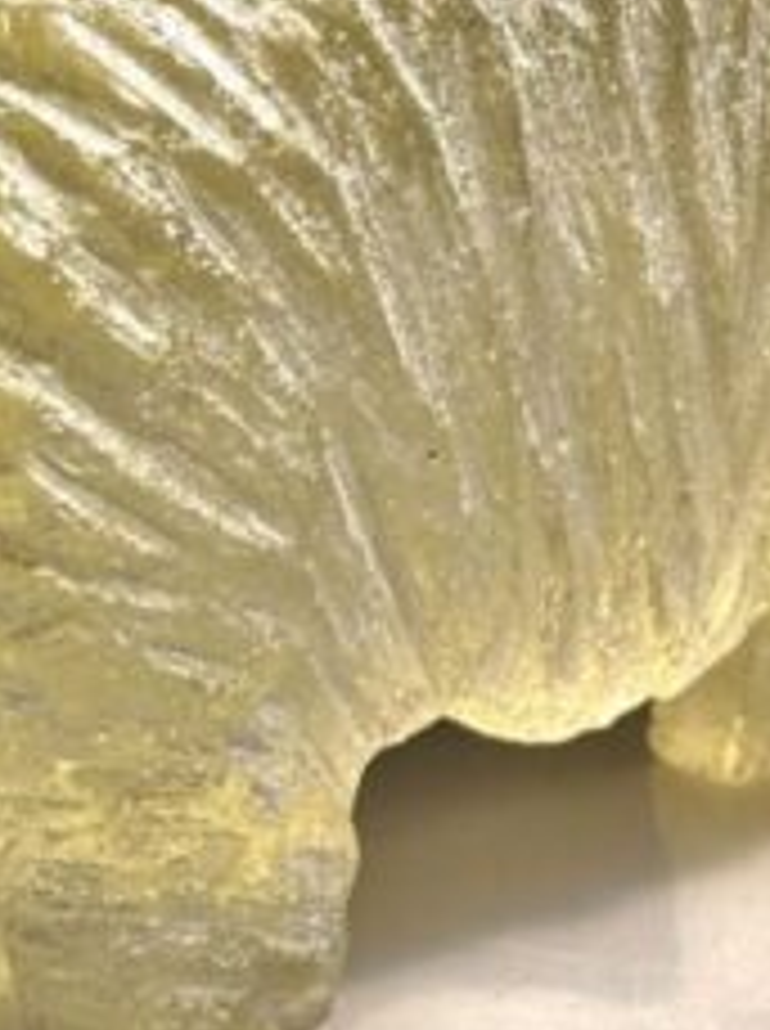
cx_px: 669
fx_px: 4372
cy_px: -157
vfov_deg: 13.1
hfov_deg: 10.0
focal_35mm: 147
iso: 64
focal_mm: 6.86
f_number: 1.78
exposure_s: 1/463
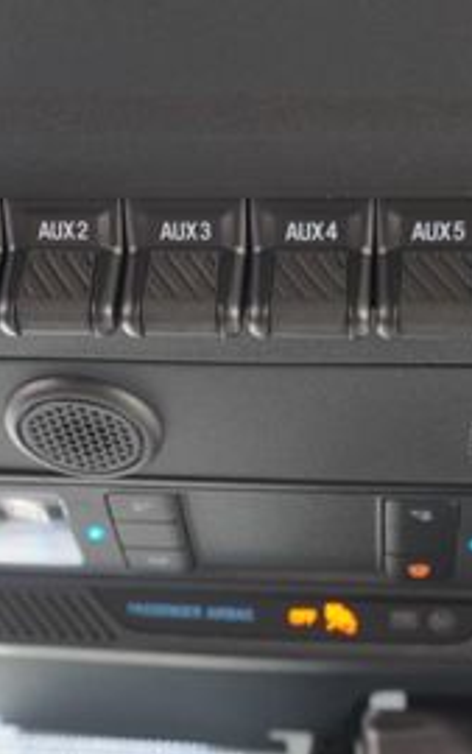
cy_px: 282
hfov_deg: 22.4
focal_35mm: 58
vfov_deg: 34.9
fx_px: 1192
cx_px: 260
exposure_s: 1/60
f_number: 4
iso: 400
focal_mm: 16
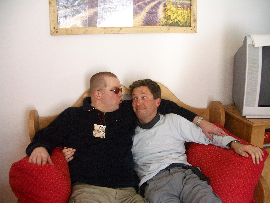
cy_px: 102
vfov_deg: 40.7
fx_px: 273
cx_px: 135
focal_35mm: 35
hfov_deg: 52.6
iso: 100
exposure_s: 1/125
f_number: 2.6
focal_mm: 5.8
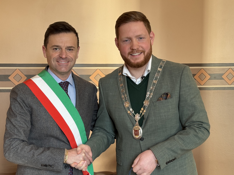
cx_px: 117
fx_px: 324
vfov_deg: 30.3
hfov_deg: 39.7
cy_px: 88
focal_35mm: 48
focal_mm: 6.76
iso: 100
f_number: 1.78
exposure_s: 1/90
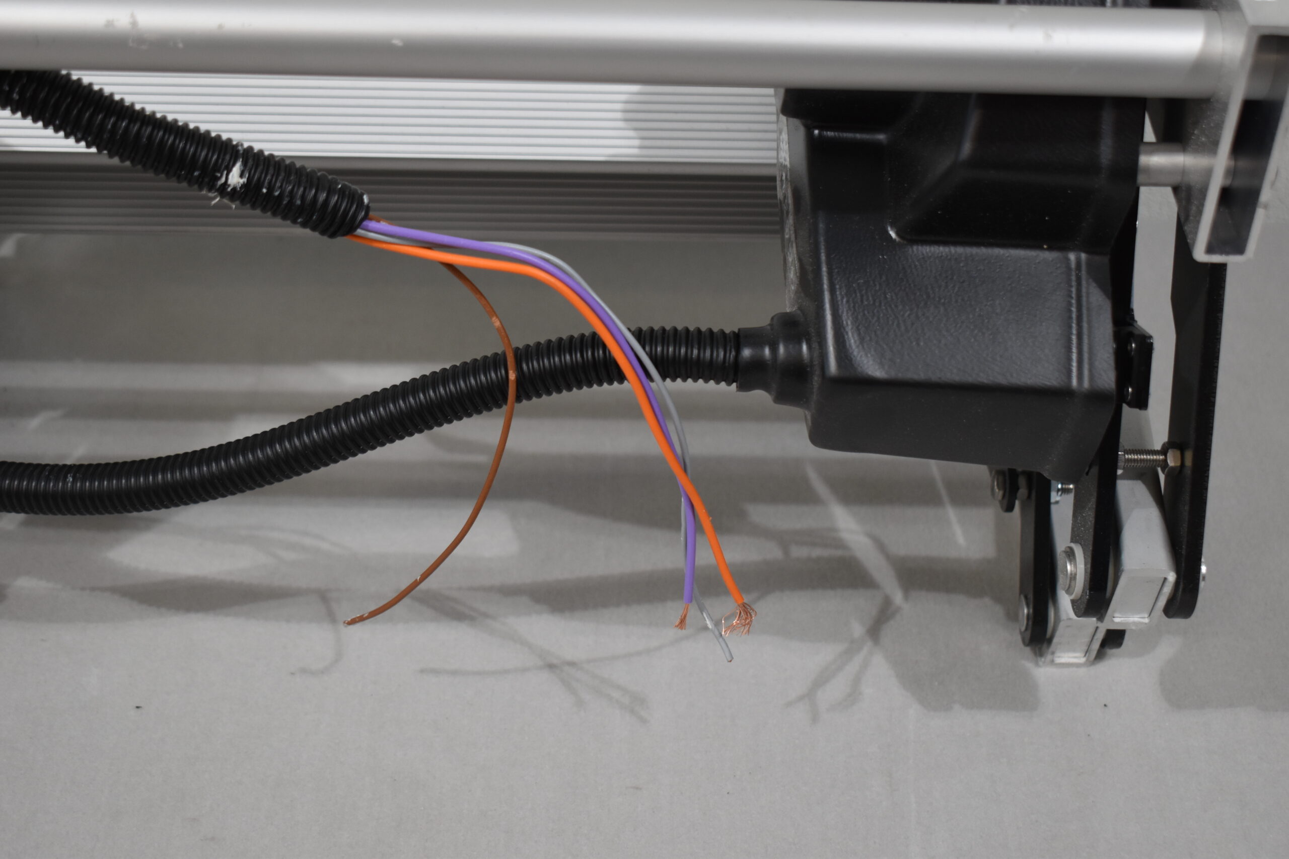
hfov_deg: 33.4
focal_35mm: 60
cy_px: 430
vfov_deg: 22.6
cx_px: 644
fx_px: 2148
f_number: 4.8
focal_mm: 40
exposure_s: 1/200
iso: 800
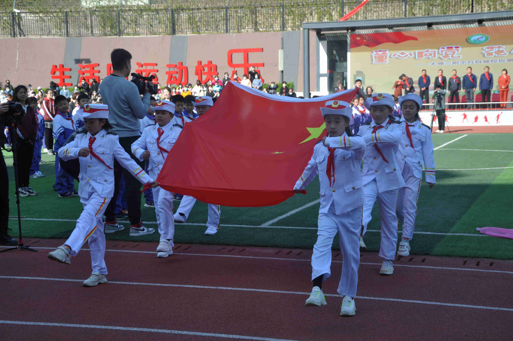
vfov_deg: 21.5
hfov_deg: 31.9
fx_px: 897
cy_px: 170
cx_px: 256
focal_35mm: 63
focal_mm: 42
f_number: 4.8
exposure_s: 1/320
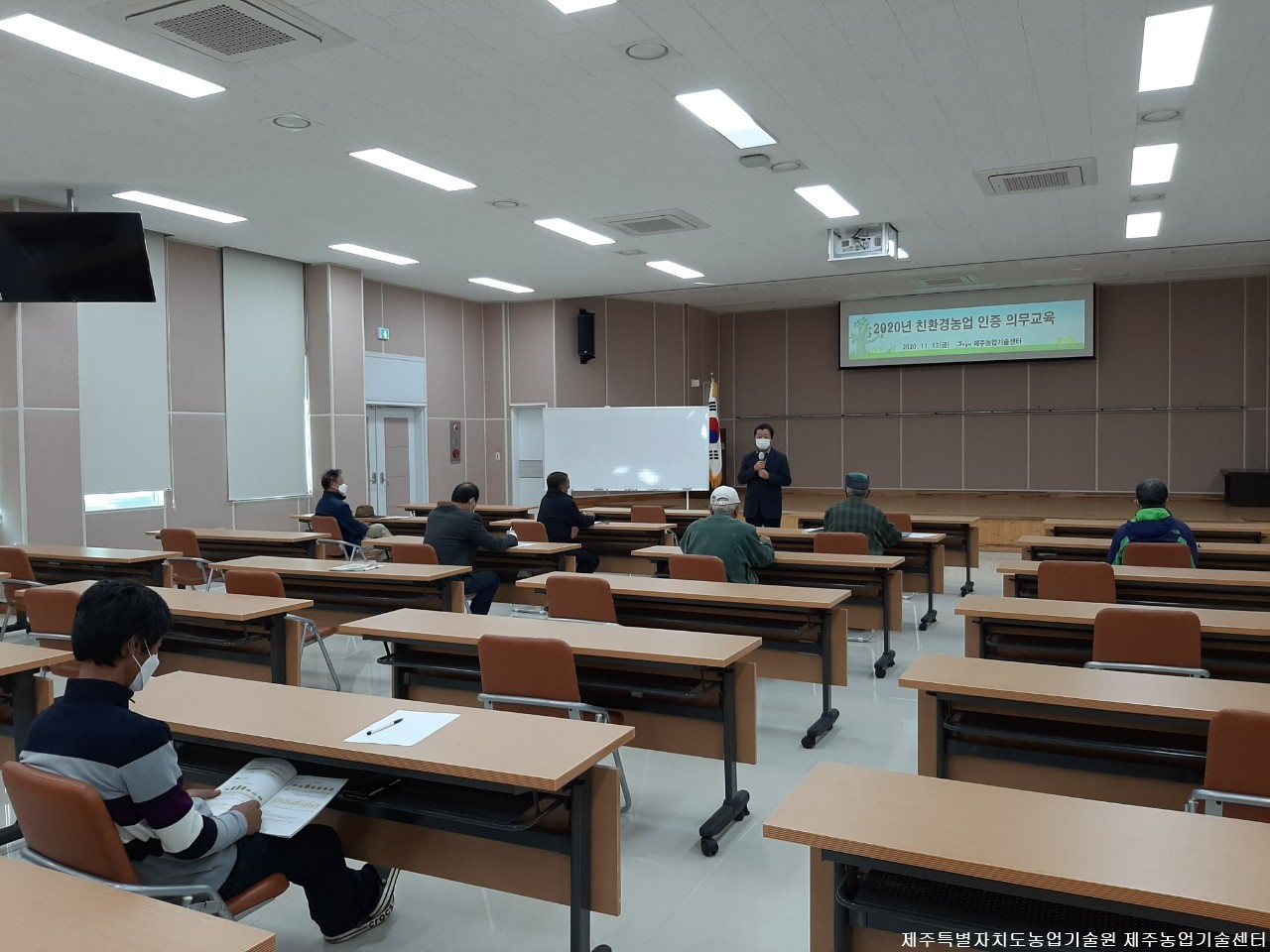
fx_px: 954
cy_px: 476
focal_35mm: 26
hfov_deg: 67.3
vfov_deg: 53.1
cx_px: 635
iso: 50
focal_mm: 3.93
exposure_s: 1/60.2
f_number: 1.7
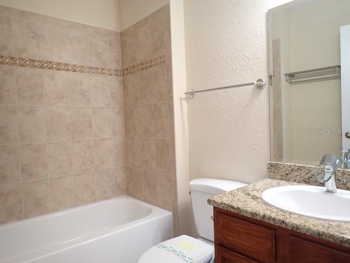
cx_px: 175
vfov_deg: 54.9
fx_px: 253
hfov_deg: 69.4
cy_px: 132
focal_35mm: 25
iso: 200
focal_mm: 4.5
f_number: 2
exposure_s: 1/40
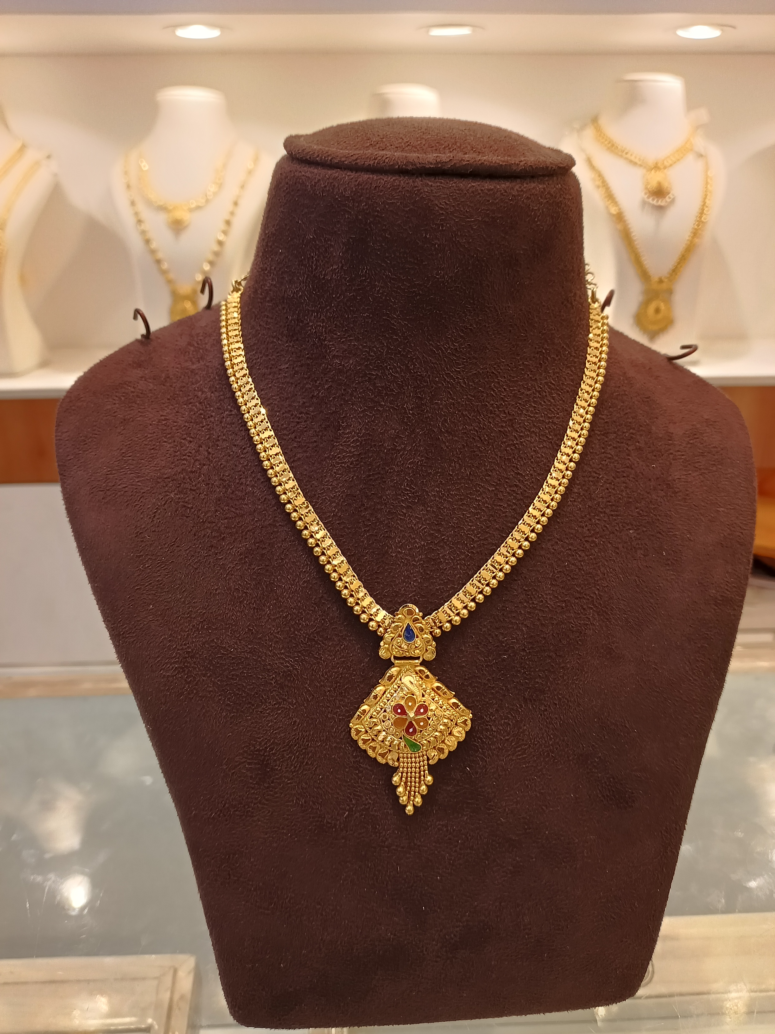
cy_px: 517
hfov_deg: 51.4
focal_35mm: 27
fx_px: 806
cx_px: 388
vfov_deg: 65.3
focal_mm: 3.61
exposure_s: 1/100
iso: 100
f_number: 1.8
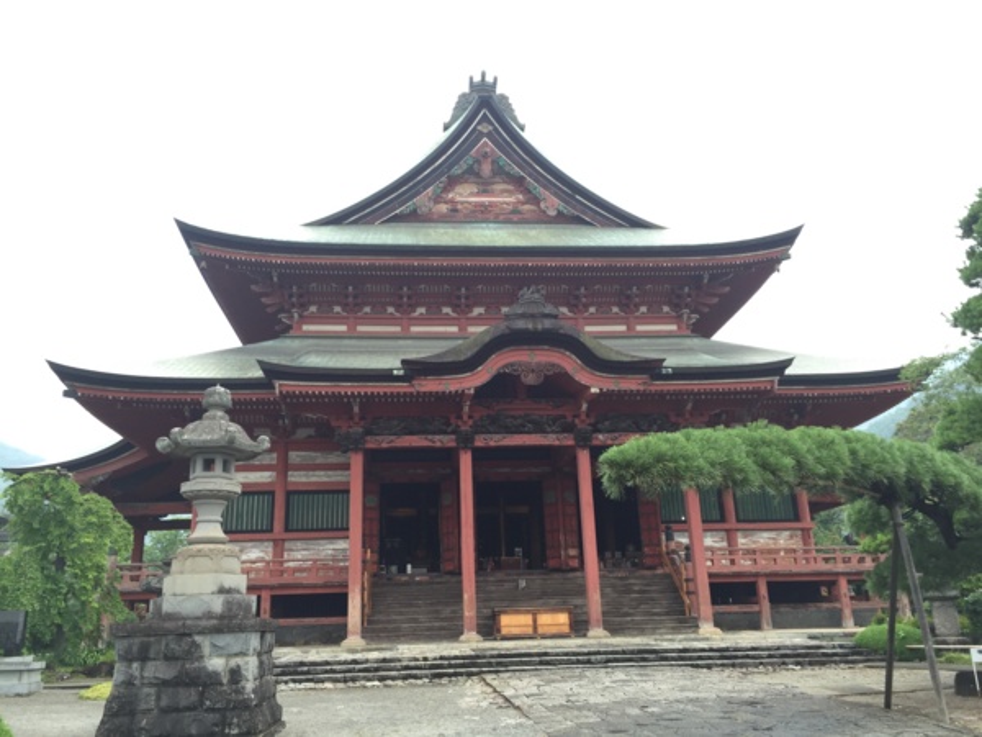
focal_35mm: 29
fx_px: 823
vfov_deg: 48.2
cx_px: 491
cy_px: 368
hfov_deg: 61.7
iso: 32
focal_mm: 4.15
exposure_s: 1/60
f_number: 2.2
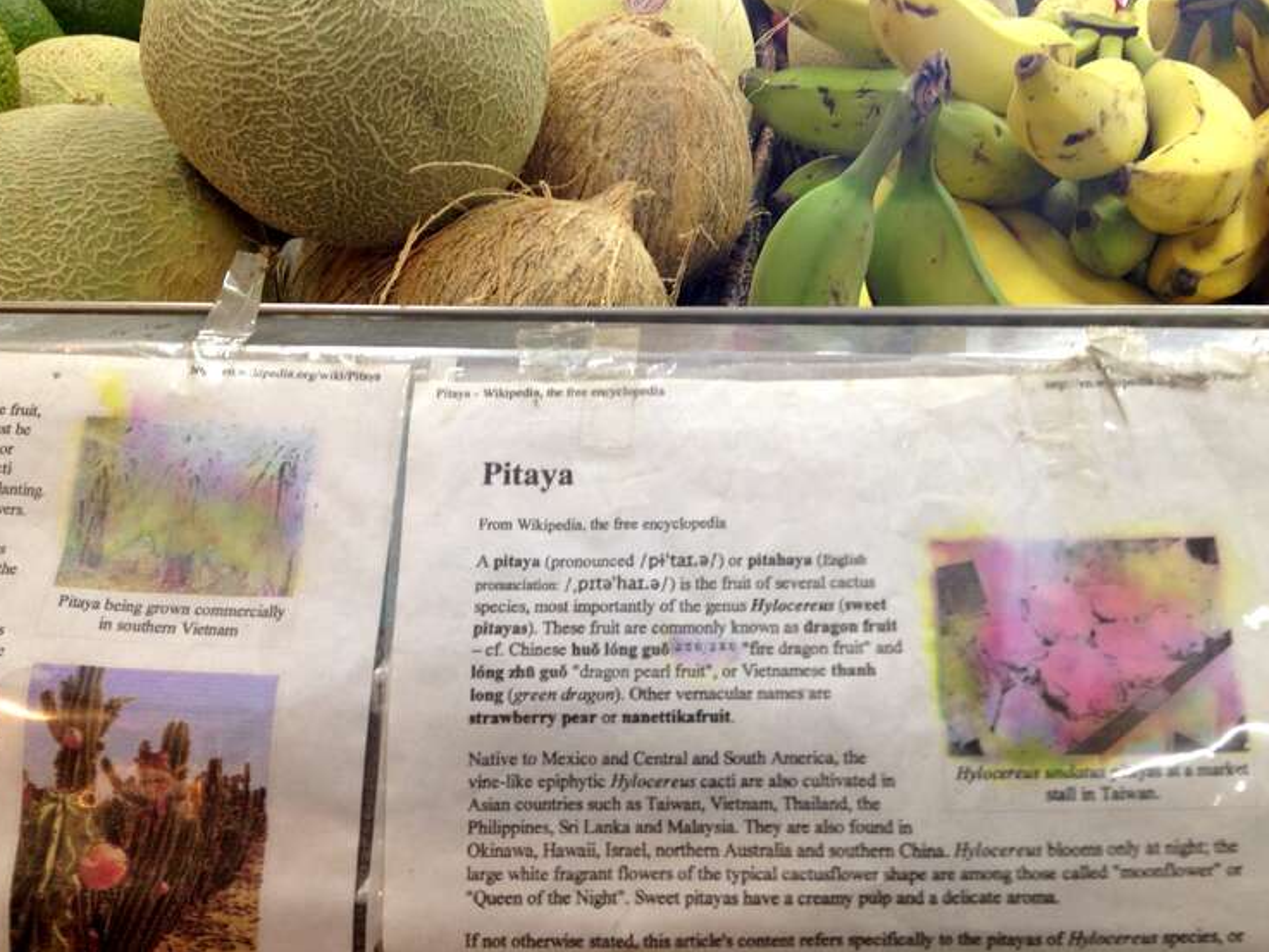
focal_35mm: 38
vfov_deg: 37.7
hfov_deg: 49.0
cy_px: 454
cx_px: 663
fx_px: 1393
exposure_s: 1/20
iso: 80
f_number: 2.4
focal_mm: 4.28
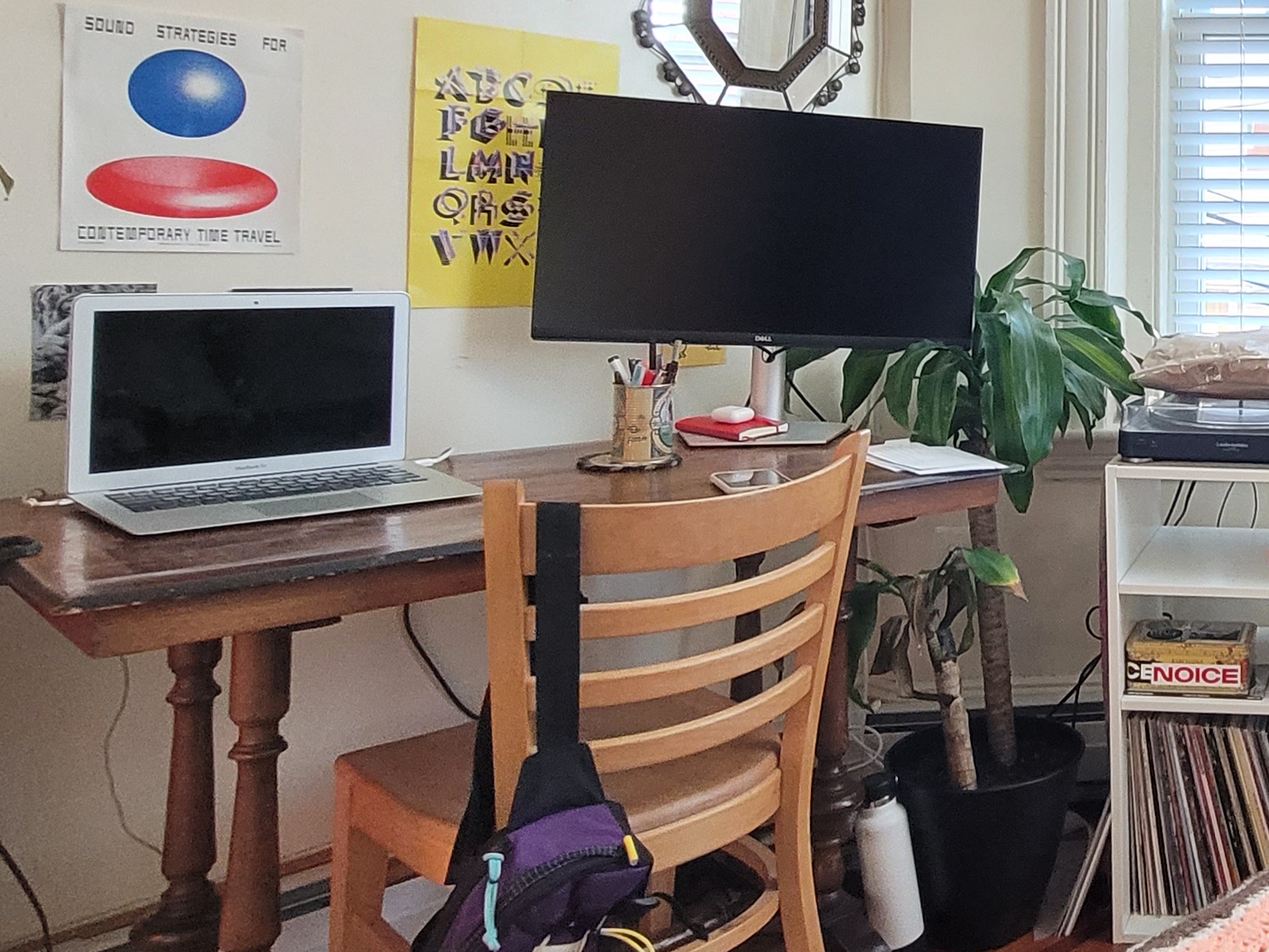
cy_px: 268
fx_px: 1247
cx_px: 1322
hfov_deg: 44.2
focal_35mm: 34
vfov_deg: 40.9
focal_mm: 1.74
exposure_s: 1/39
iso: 320
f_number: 2.2
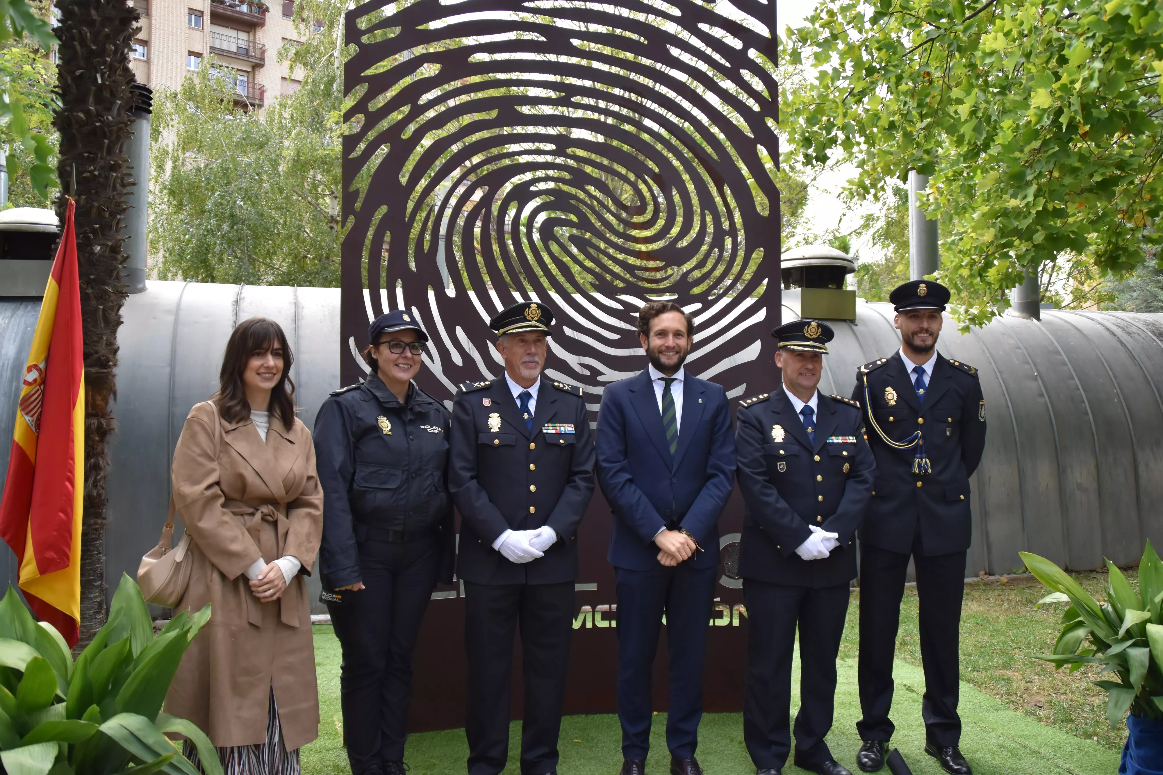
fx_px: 1066
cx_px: 582
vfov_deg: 40.0
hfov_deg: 57.2
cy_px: 388
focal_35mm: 33
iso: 560
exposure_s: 1/1000
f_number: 4
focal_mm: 22
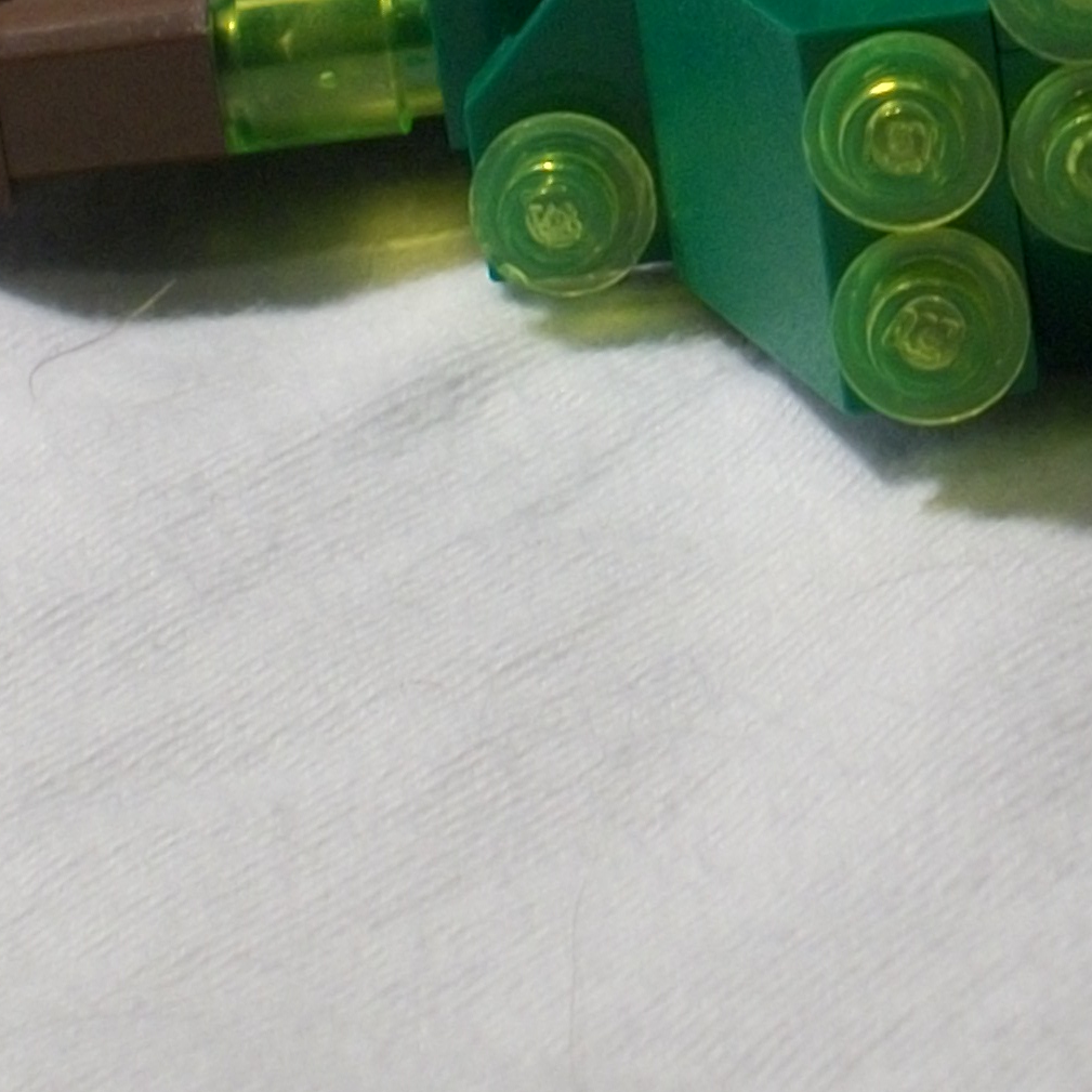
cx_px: 1257
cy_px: -124
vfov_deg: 5.2
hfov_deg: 5.2
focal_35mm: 337
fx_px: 12028
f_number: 5.7
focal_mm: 18.8
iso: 160
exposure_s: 1/13
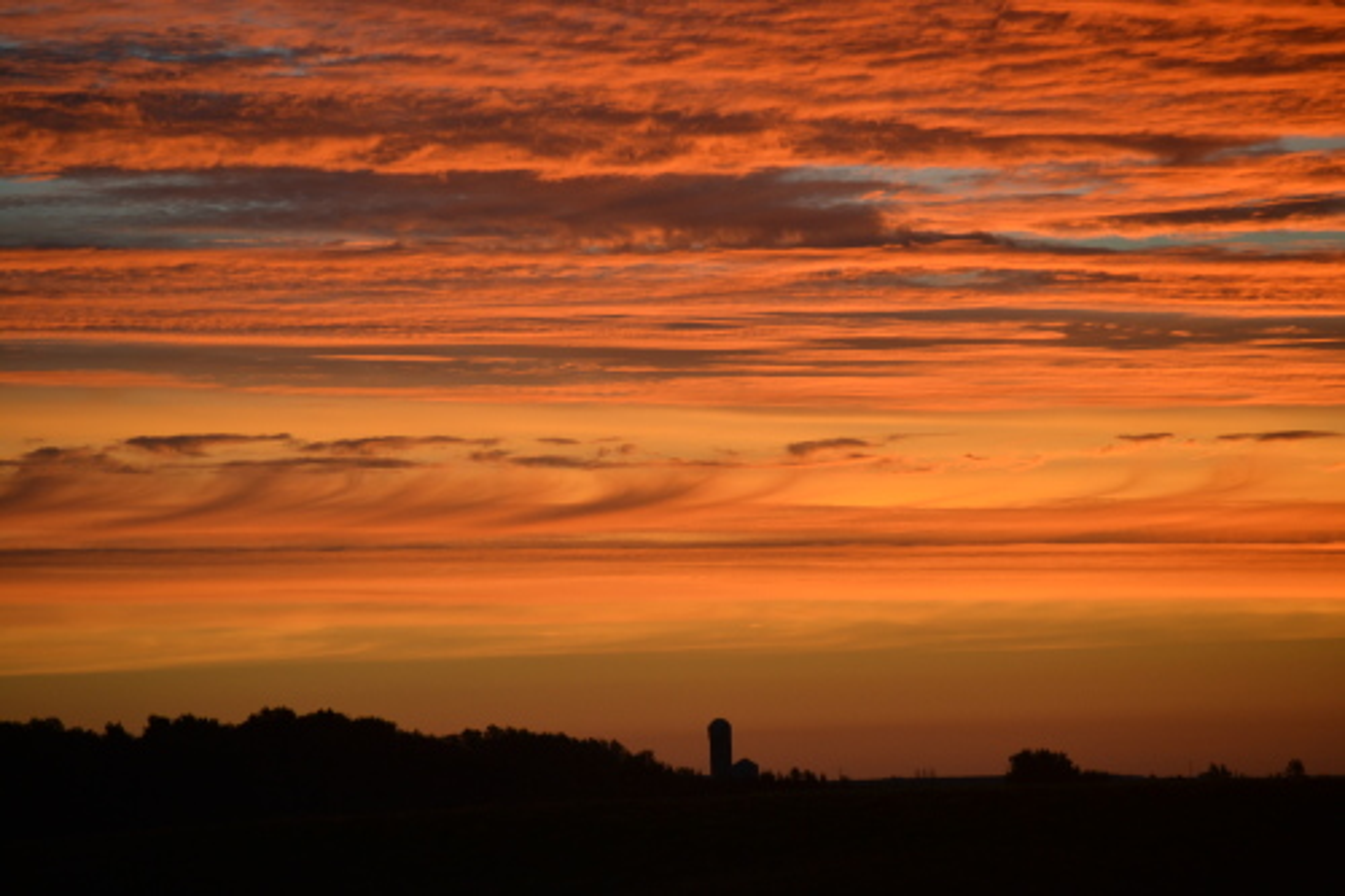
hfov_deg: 11.4
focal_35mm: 180
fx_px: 6722
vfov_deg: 7.6
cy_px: 448
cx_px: 672
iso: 400
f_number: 4.8
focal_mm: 120
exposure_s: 1/320
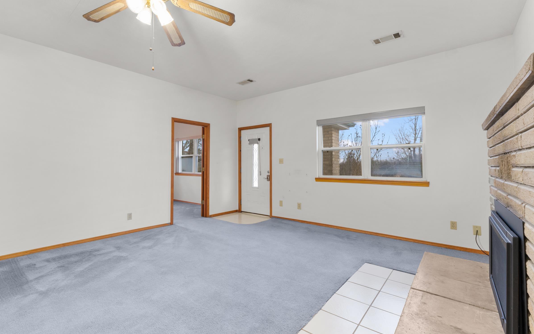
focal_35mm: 16
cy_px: 170
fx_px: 233
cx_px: 258
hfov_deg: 97.8
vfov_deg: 71.2
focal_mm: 10
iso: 200
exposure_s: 1.3
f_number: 9
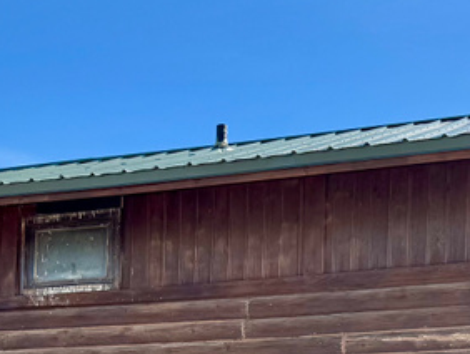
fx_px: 1182
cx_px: 137
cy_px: 513
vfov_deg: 15.8
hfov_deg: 22.3
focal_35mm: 87
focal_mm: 6.76
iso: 80
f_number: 1.78
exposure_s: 1/2105
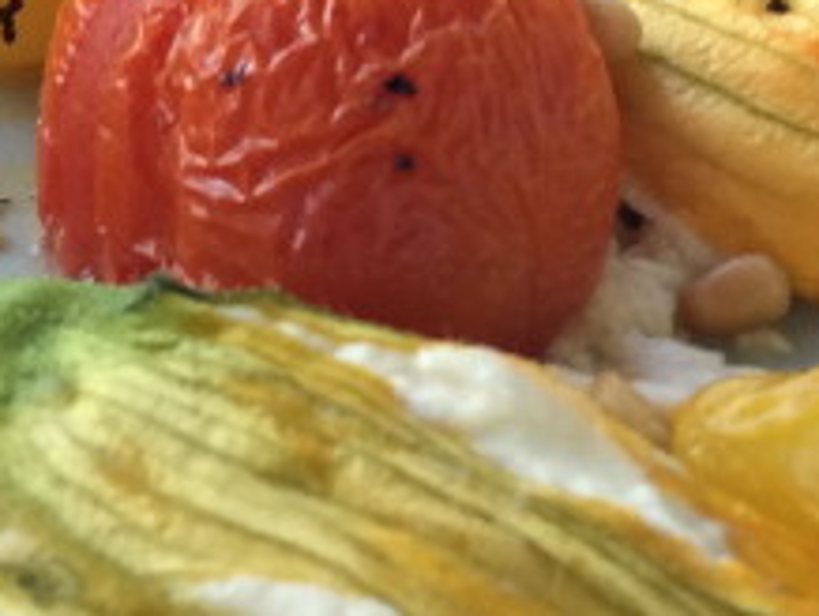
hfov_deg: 14.2
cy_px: -928
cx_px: -26
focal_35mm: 136
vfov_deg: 9.5
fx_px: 3221
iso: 64
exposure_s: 1/120
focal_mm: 4.15
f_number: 2.2
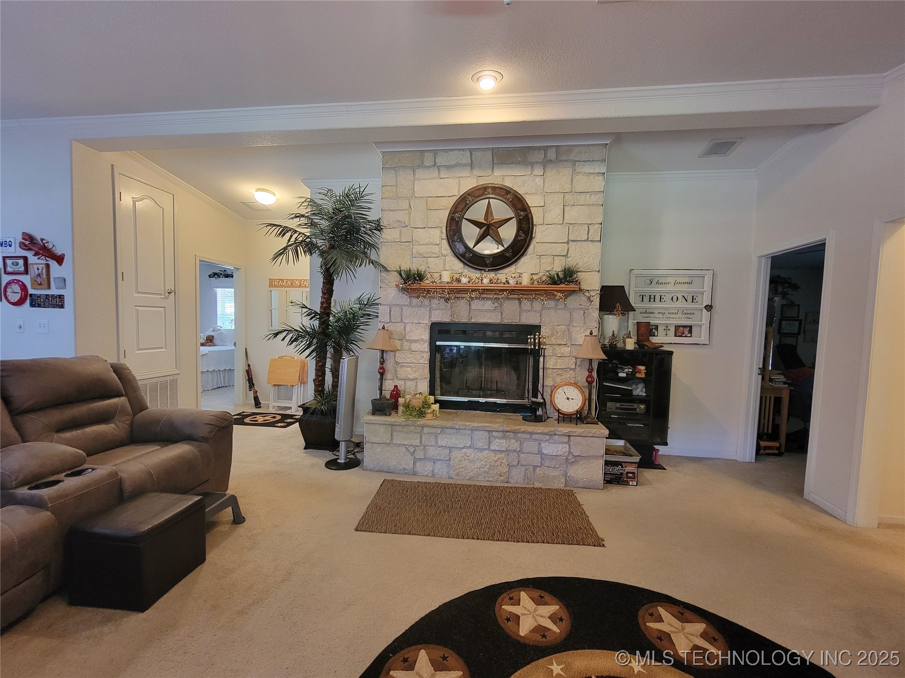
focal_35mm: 13
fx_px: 340
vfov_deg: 89.9
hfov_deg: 106.2
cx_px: 452
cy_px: 339
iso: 400
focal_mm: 2.2
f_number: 2.2
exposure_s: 1/40
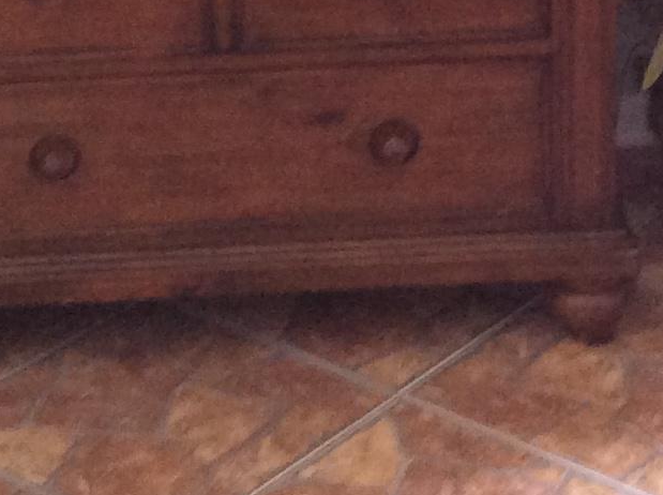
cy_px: -535
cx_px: 389
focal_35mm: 134
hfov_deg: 14.7
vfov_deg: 10.1
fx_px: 2562
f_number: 2.4
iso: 125
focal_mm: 3.3
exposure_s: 1/24
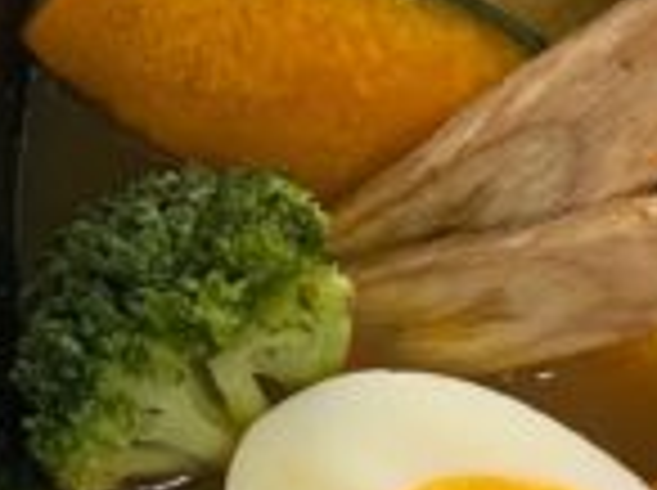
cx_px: 0
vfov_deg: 10.8
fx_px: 2596
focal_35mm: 137
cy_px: 81
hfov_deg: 14.2
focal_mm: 4.25
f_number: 1.8
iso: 80
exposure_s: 1/50
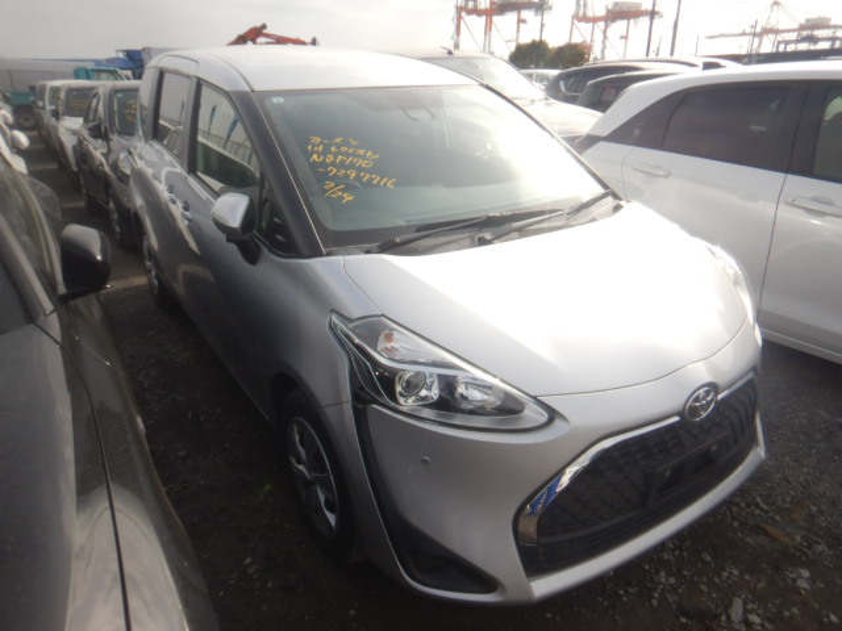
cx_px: 421
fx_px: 584
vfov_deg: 56.8
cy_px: 316
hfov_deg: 71.6
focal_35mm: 24
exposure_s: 1/400
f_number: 2.8
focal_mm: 4.3
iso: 125
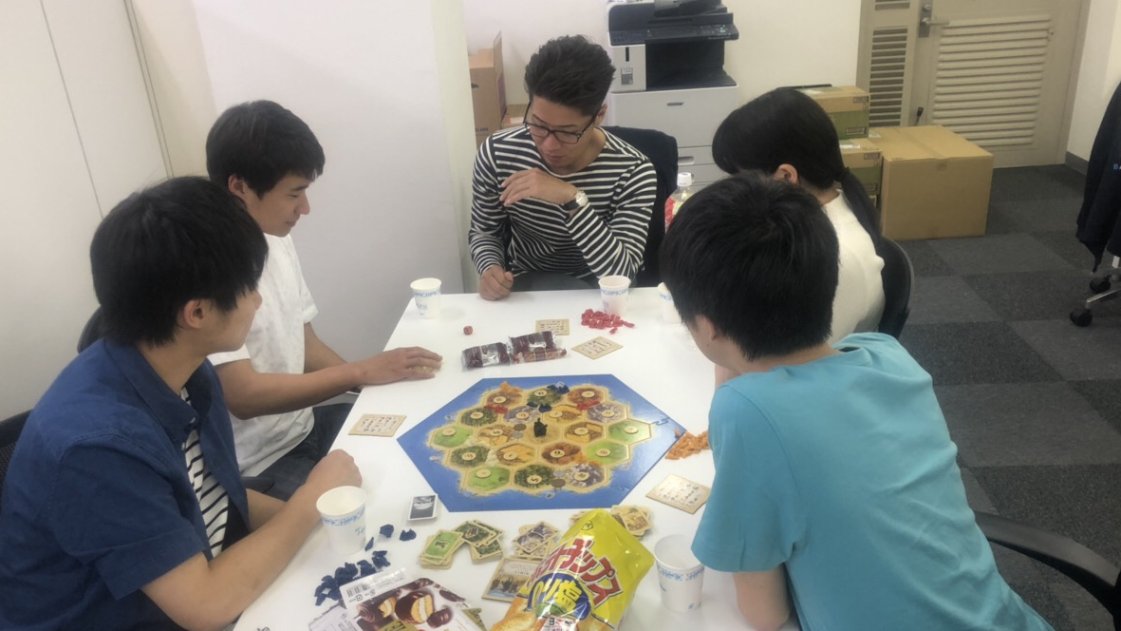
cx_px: 559
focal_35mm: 31
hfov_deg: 62.6
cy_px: 330
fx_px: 921
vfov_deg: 37.8
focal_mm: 3.99
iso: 25
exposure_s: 1/33
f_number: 1.8
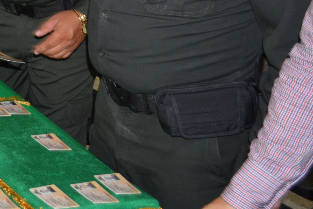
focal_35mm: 95
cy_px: -83
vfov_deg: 13.7
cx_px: -122
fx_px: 826
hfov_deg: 19.4
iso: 500
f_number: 3.8
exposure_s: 1/60
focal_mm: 20
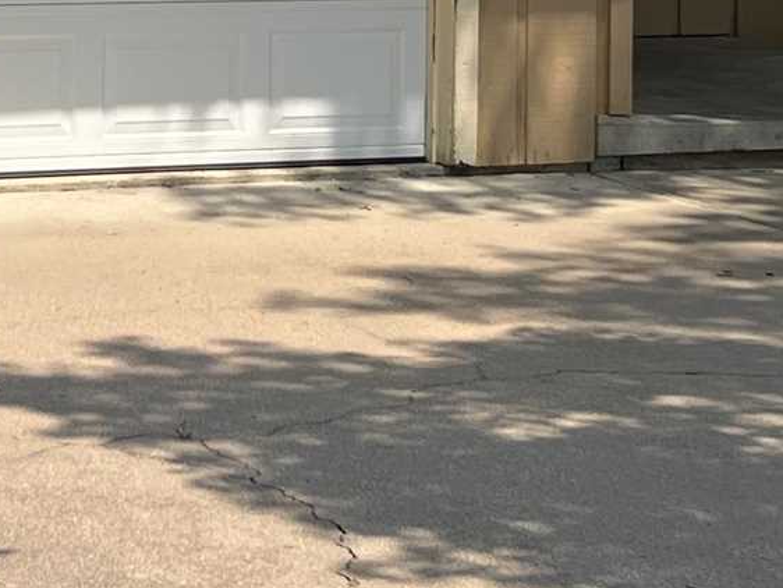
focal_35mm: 142
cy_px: -189
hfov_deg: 13.8
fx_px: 3213
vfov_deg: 10.2
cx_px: 162
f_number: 1.5
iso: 50
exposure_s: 1/4274
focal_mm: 5.7
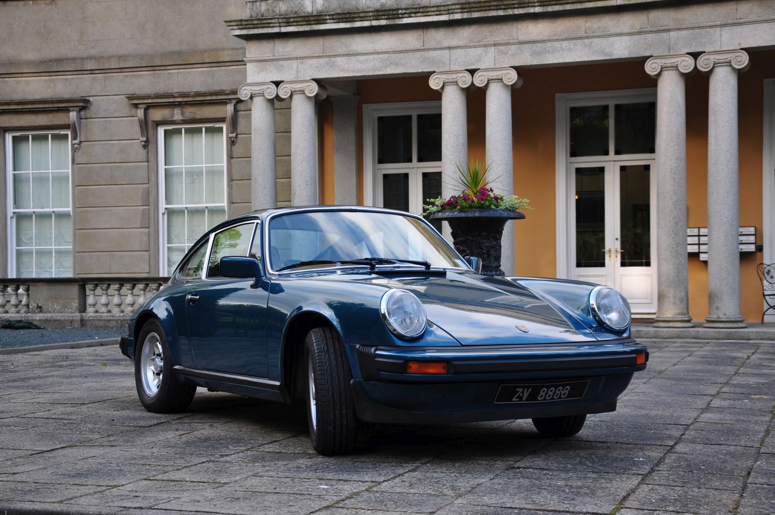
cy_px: 258
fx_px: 1290
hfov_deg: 33.4
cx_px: 388
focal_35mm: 60
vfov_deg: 22.6
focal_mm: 40
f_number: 4.5
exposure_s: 1/125
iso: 200
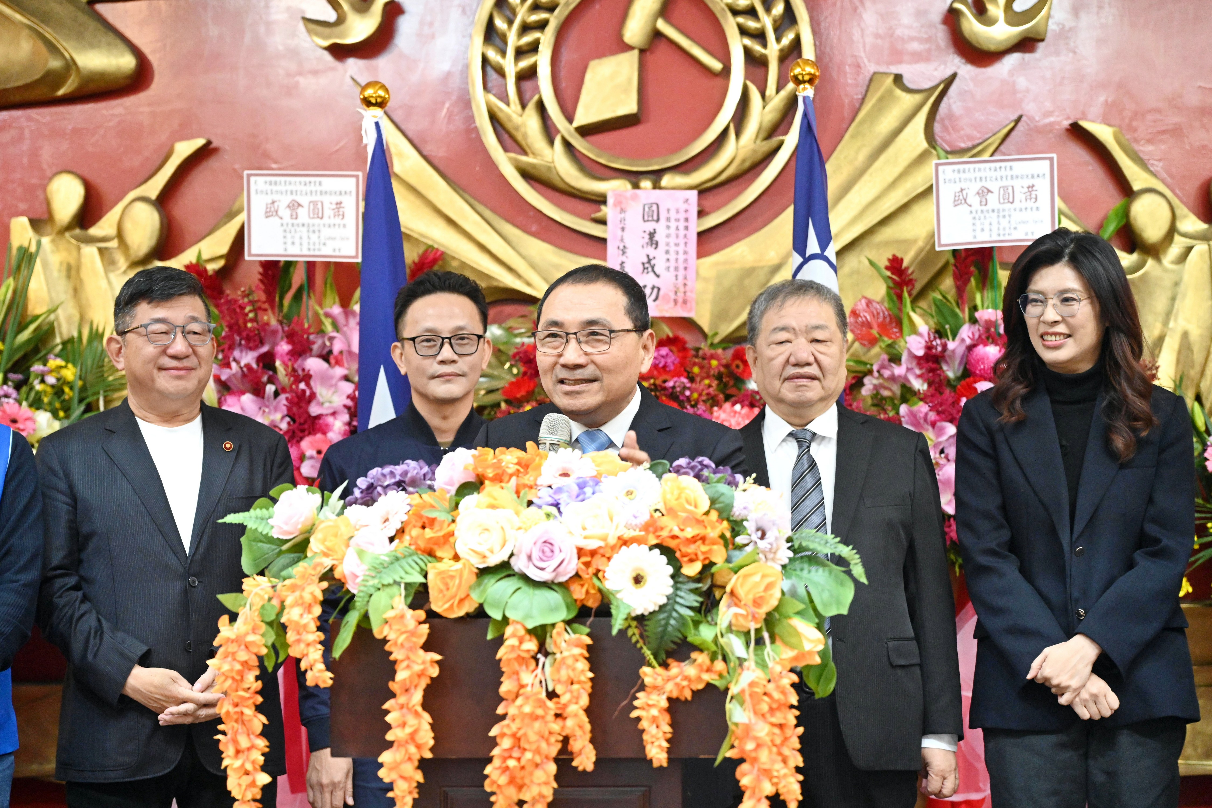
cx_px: 606
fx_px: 2861
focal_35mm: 85
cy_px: 404
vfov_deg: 16.1
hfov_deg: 23.9
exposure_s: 1/125
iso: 4000
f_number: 4
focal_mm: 85
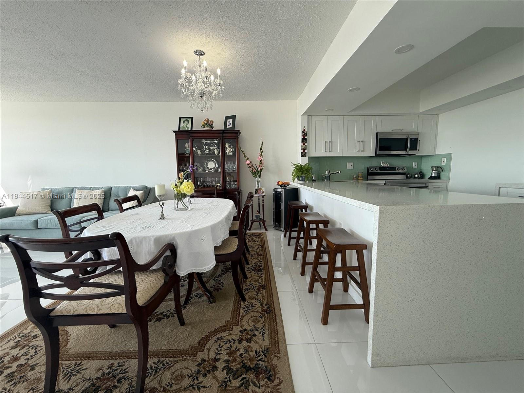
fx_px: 212
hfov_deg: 102.1
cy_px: 196
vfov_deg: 85.7
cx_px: 262
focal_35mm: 14
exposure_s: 1/120
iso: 64
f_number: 2.2
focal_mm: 2.22
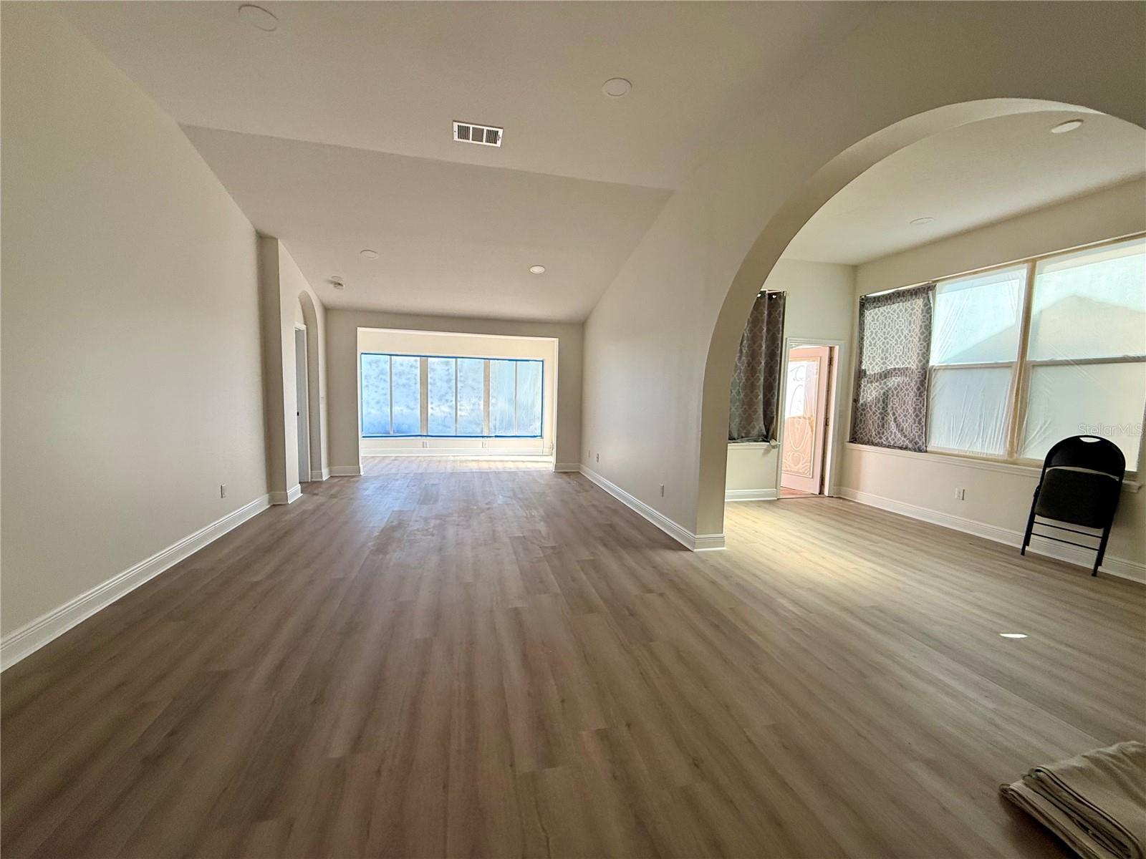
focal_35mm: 14
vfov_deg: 85.7
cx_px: 573
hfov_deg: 102.1
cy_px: 430
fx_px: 463
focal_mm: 2.22
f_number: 2.2
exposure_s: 1/152
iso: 64
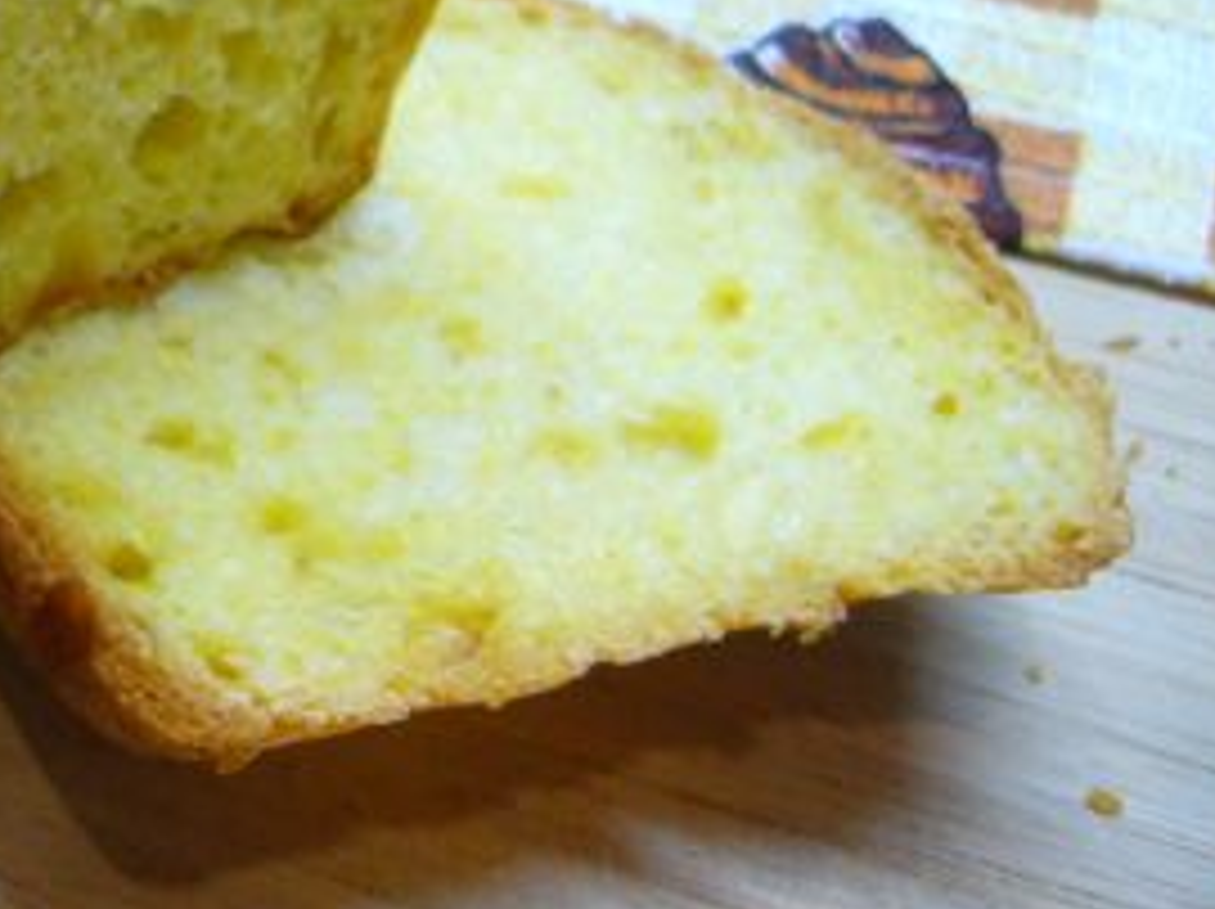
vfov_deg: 17.0
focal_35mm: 83
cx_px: -166
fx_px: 2911
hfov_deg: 22.1
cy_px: -162
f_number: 2.8
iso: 125
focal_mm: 5.8
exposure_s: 1/15
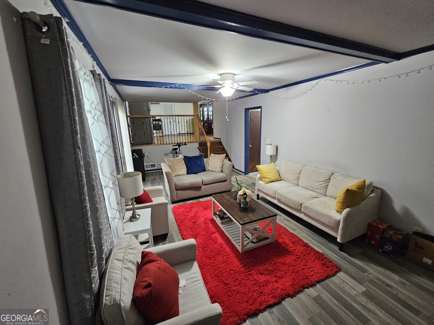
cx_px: 217
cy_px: 162
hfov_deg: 106.2
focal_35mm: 13
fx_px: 163
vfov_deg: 89.9
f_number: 2.2
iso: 640
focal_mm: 2.2
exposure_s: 1/30
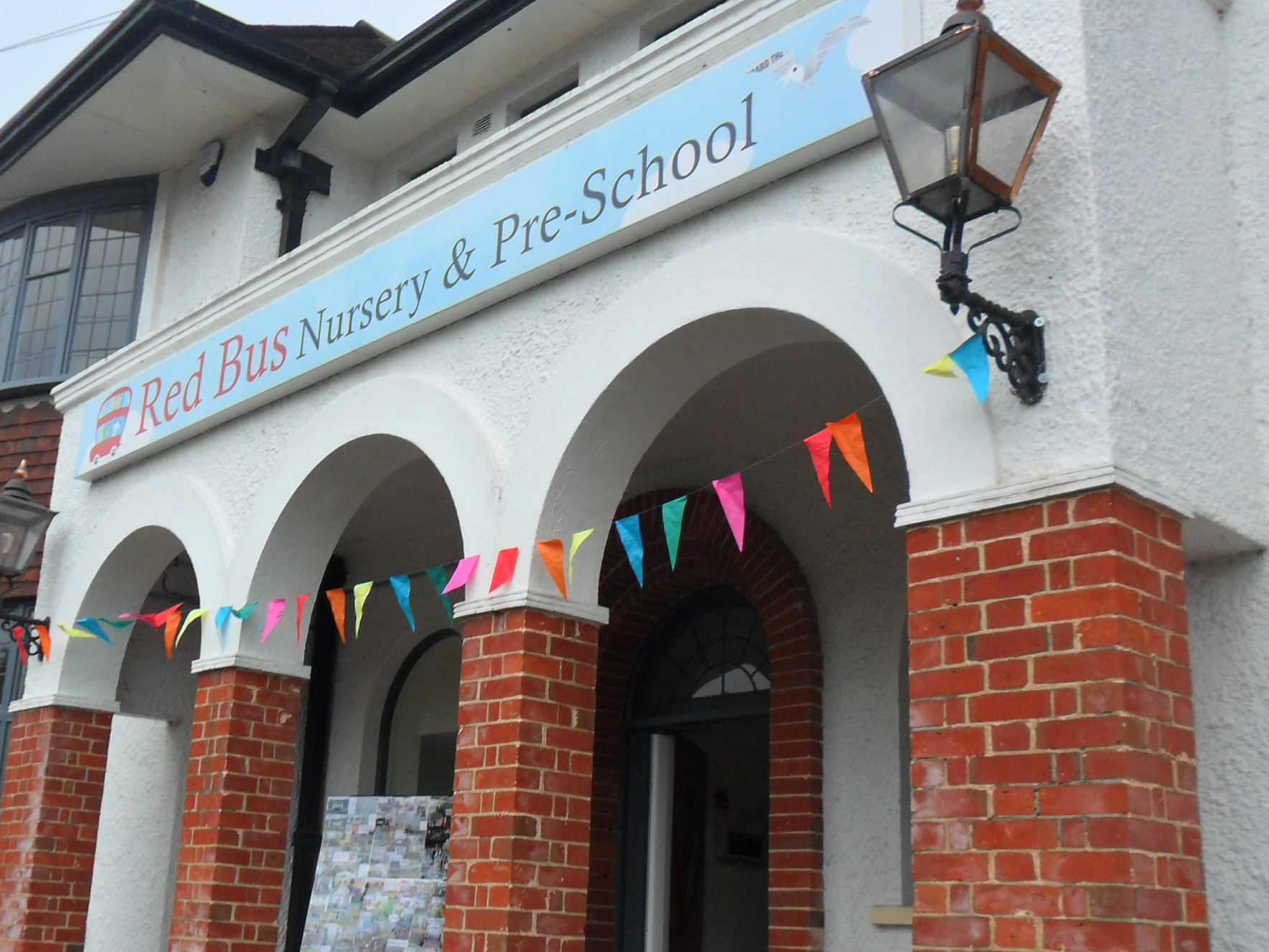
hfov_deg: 47.7
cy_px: 512
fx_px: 1430
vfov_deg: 36.8
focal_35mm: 39
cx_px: 551
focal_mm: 4.9
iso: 100
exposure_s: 1/180
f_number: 8.9
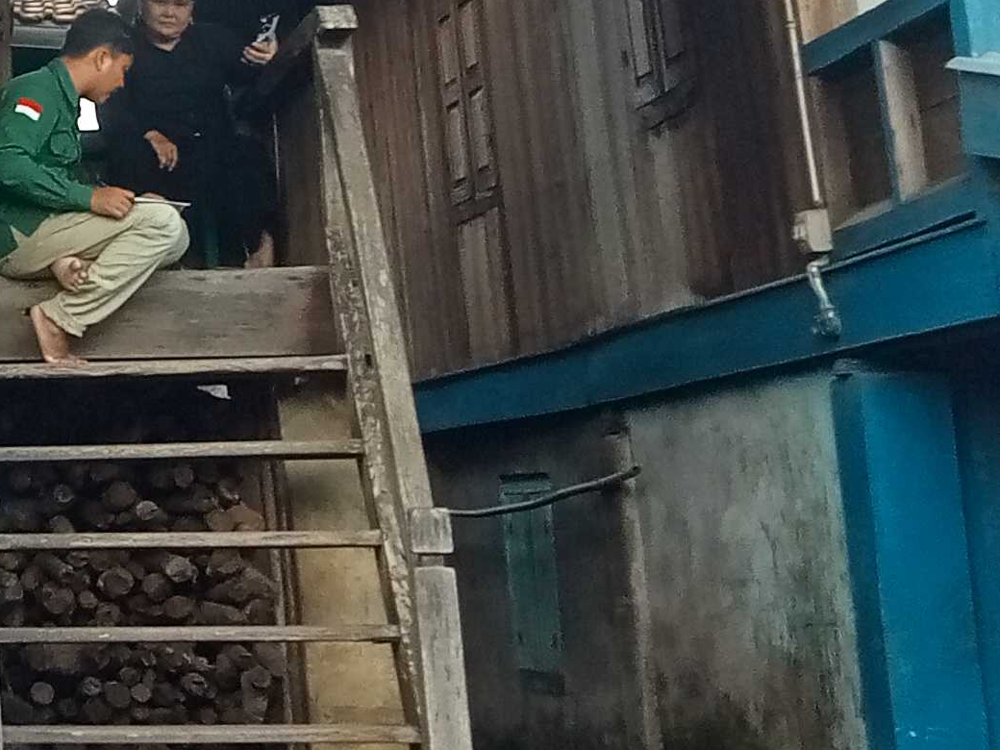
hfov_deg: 15.7
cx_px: -649
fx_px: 3235
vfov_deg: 13.0
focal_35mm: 112
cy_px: -11
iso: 102
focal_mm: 3.46
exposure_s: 1/156
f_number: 2.2
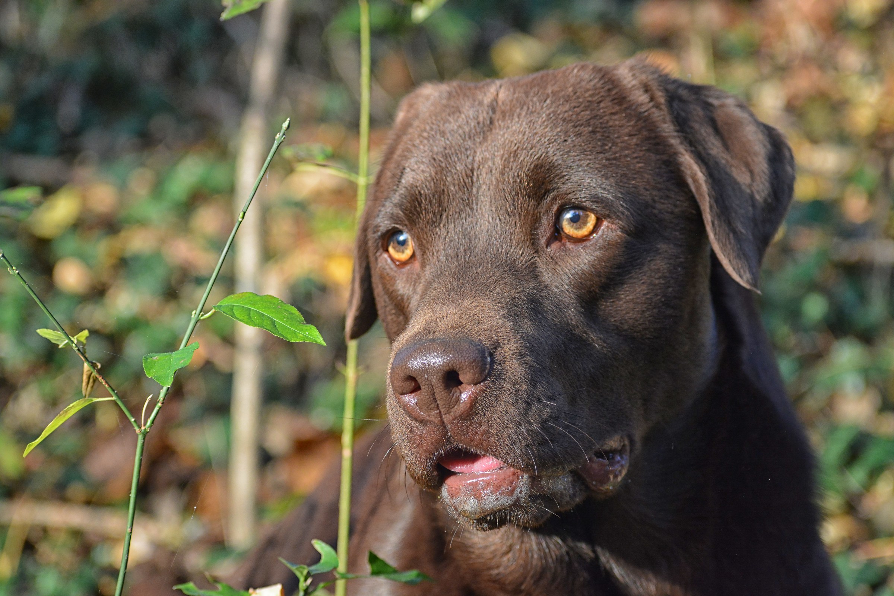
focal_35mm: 142
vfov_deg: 9.6
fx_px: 3538
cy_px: 298
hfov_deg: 14.4
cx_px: 447
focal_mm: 95
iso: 1250
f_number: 4.8
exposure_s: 1/500
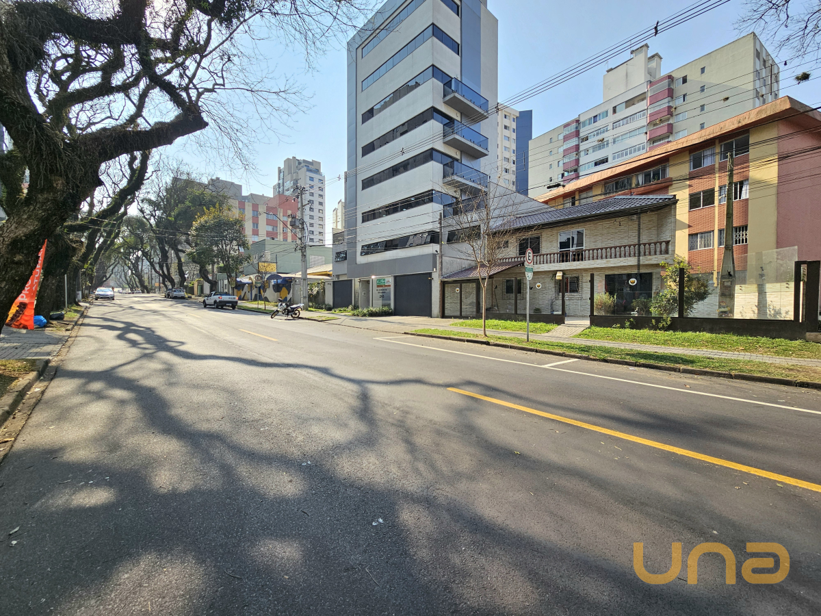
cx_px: 410
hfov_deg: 106.2
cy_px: 308
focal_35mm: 13
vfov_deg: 89.9
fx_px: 308
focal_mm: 2.2
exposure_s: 1/1250
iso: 50
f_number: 2.2
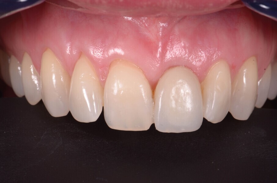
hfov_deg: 13.1
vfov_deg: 8.7
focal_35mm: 158
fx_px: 1209
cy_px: 92
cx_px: 138
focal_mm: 105
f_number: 25
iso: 250
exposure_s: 1/100
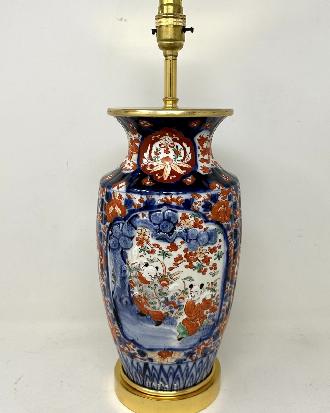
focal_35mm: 25
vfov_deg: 68.1
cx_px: 165
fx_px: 305
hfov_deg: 56.8
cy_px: 203
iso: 80
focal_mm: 6.86
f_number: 1.78
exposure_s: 1/549
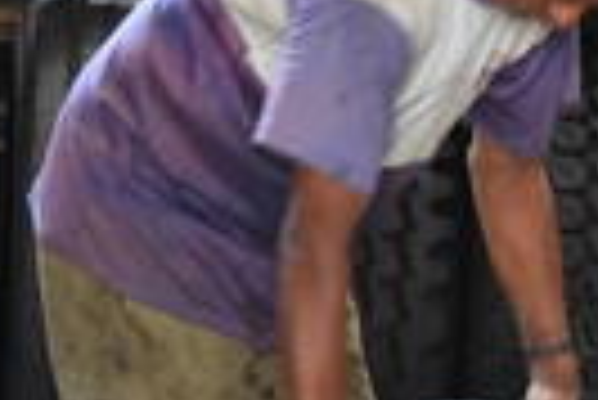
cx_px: 823
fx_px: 8647
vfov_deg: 2.7
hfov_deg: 3.9
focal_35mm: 520
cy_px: 369
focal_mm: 92
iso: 400
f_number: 5.6
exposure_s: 1/25
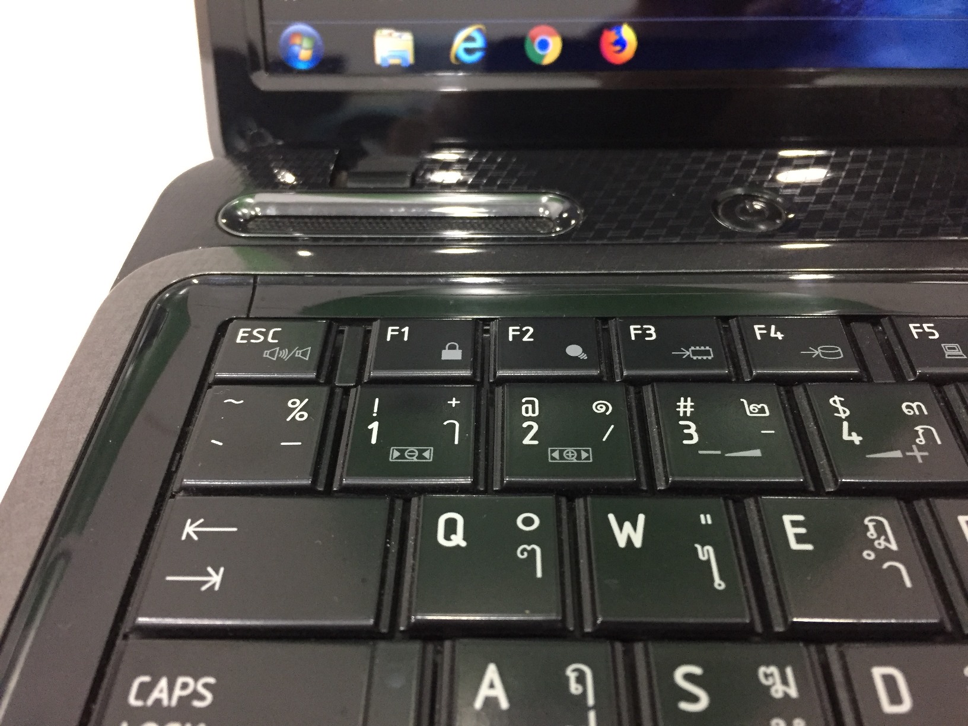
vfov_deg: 48.2
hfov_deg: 61.7
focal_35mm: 29
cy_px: 363
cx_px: 484
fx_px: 811
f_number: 2.2
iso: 250
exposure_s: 1/25
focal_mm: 4.15
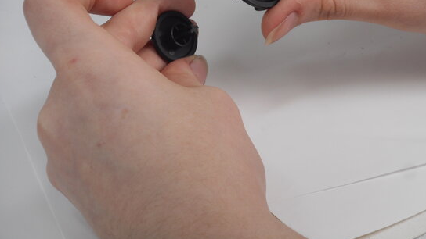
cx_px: 212
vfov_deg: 7.6
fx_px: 1796
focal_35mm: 159
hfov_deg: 13.5
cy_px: 71
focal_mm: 23.9
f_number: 6.1
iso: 100
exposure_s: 1/60
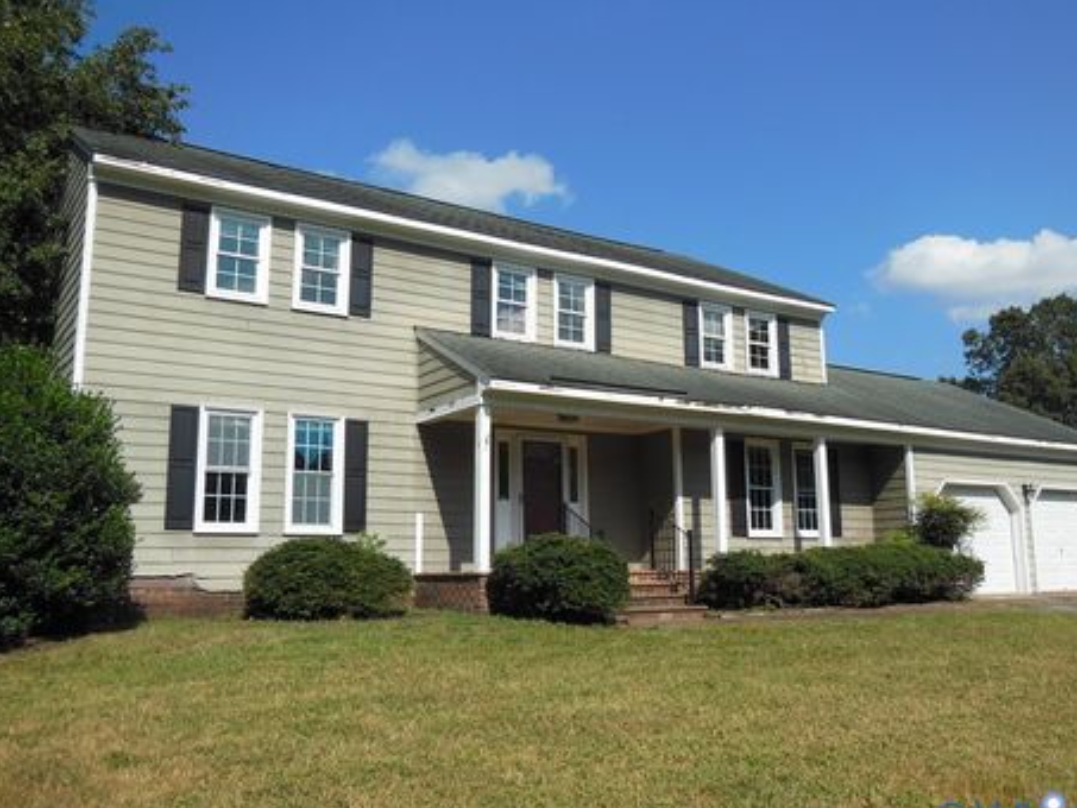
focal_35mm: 32
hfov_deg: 56.7
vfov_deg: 44.2
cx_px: 578
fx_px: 996
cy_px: 405
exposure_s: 1/1500
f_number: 3.7
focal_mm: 5.2
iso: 125
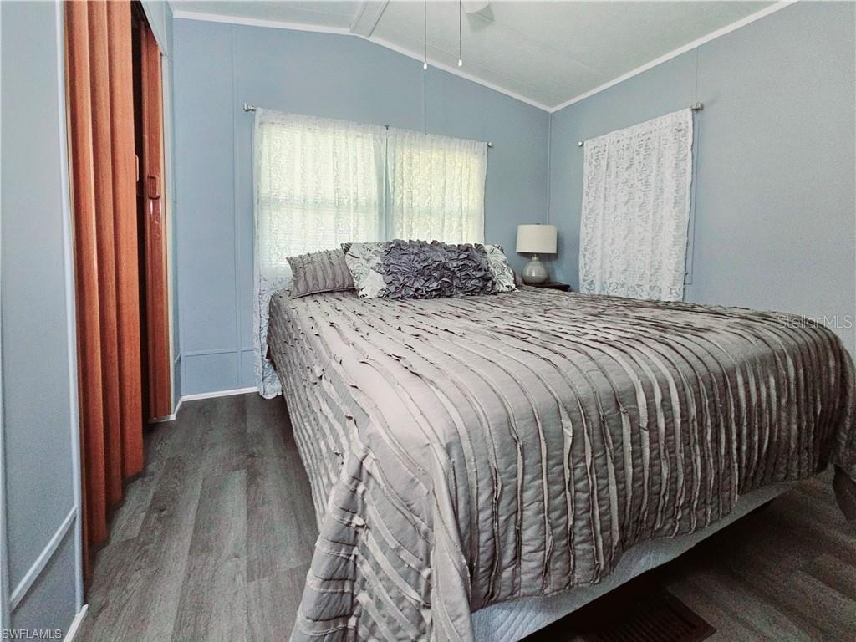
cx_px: 428
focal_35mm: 13
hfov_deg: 106.2
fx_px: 321
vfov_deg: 89.9
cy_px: 321
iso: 400
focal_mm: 2.2
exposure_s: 1/60.2
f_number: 2.2
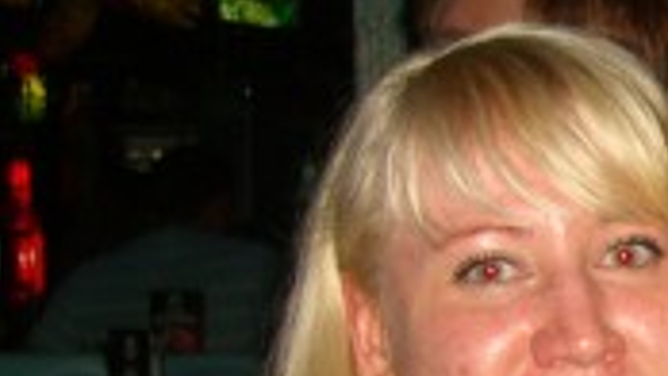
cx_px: 1014
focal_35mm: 143
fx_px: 2534
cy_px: 641
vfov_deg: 8.2
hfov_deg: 14.0
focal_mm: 7.9
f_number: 2.8
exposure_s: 1/60
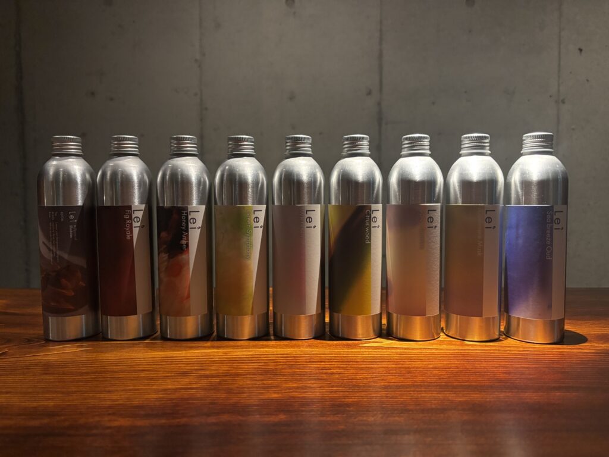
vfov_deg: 53.1
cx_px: 304
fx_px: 457
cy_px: 228
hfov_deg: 67.3
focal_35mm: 26
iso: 640
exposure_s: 1/40
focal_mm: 5.96
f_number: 1.6
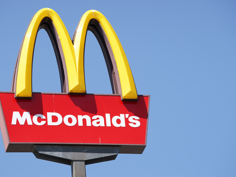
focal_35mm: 218
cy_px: 88
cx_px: 109
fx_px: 1487
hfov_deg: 9.1
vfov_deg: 6.8
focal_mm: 200
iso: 100
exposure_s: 1/250
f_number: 8
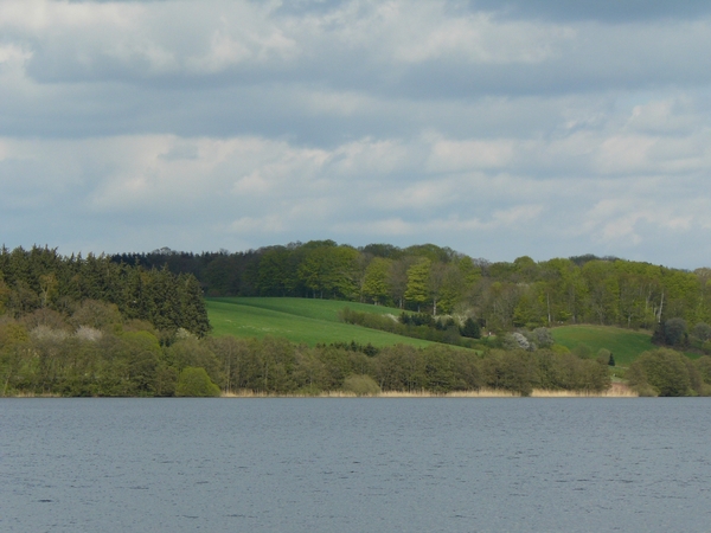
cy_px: 266
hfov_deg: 8.8
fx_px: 4642
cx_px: 356
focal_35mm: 226
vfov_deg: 6.6
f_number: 6.3
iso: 100
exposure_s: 1/400
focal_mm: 37.7
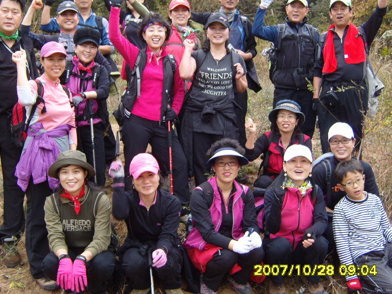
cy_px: 117
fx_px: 521
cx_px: 173
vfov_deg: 31.4
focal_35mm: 46
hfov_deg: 41.2
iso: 80
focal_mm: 7.4
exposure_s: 1/90
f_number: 2.8
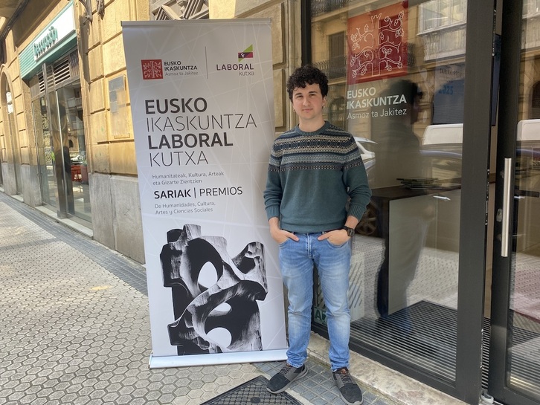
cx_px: 270
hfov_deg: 67.3
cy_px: 202
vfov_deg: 53.1
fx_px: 406
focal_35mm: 26
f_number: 1.8
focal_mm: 4.25
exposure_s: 1/330
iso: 32
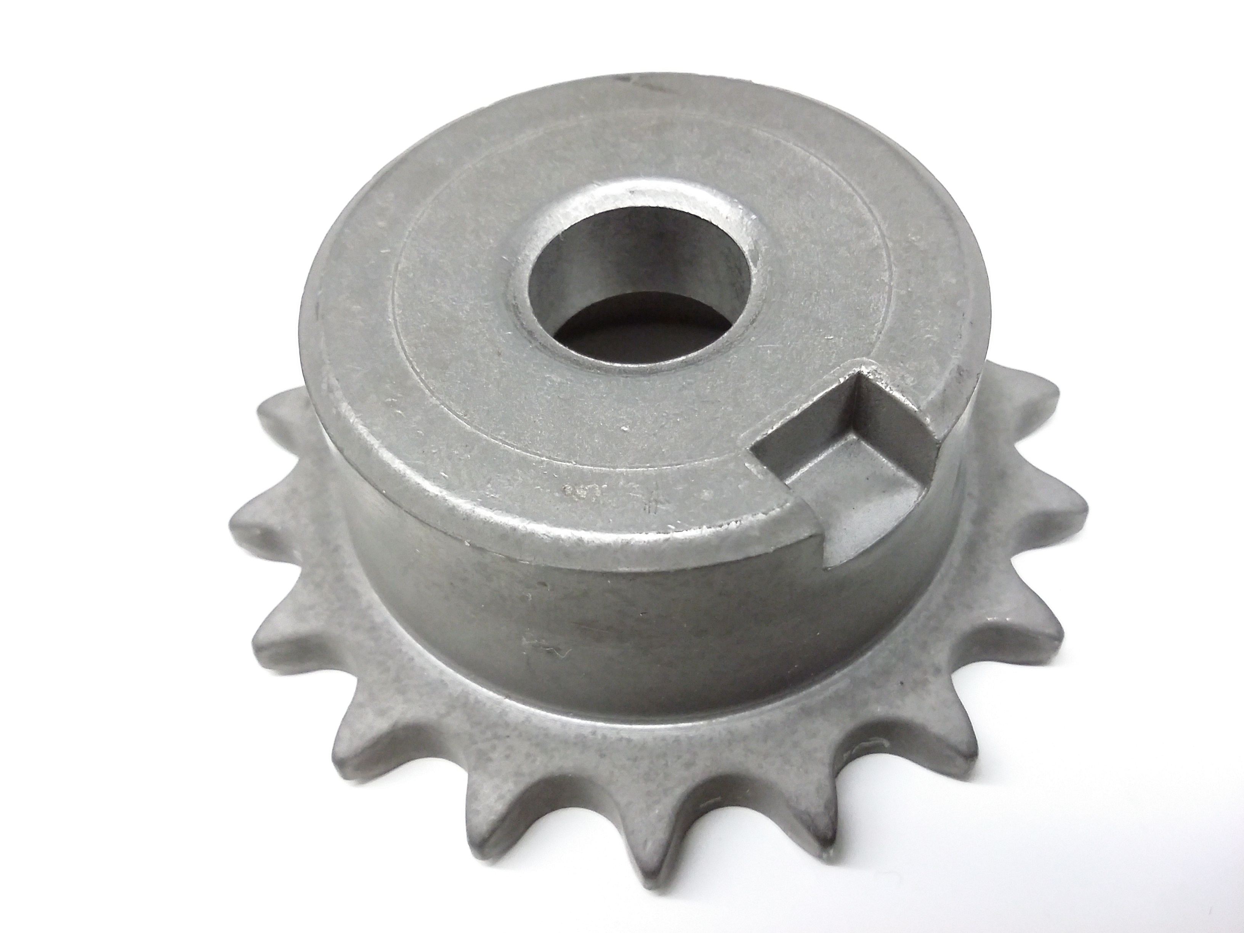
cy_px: 466
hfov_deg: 56.8
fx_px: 1150
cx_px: 622
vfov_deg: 44.2
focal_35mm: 32
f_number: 2.4
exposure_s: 1/15
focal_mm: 3.4
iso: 320
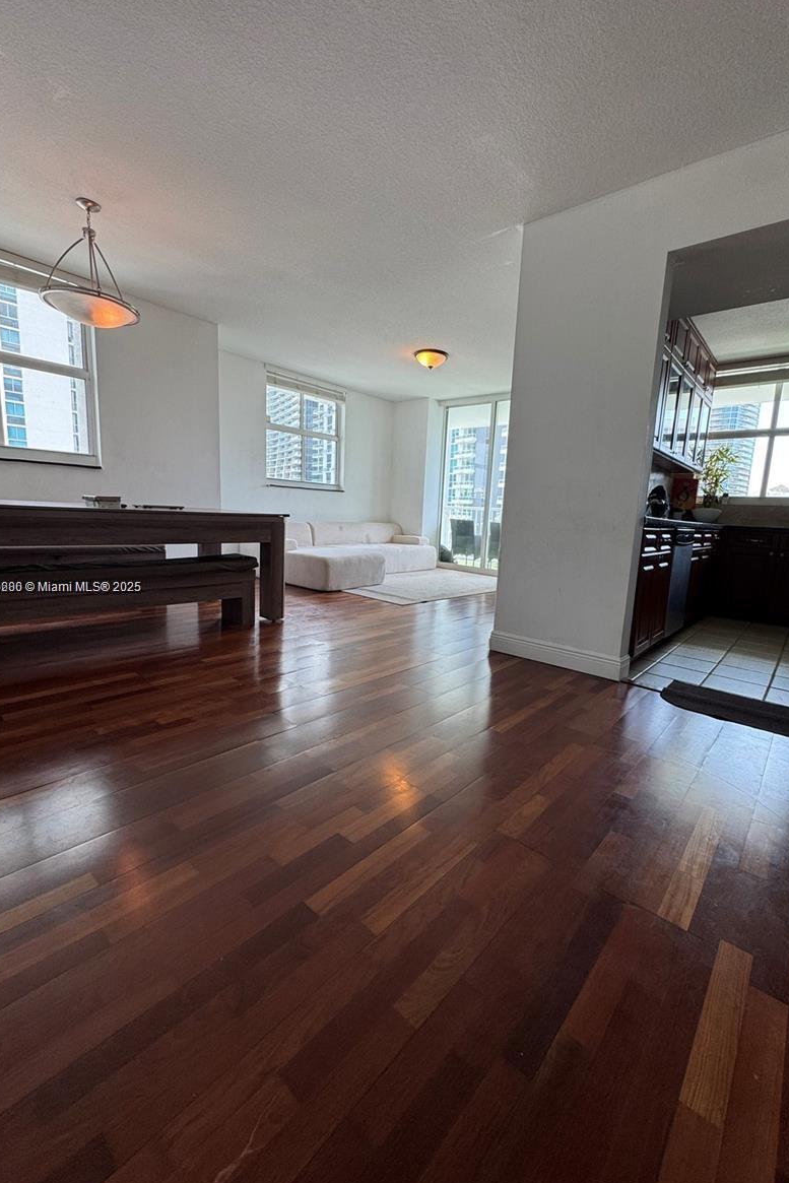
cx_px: 412
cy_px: 588
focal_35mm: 15
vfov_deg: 100.4
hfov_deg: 77.3
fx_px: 493
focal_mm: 2.22
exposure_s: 1/120
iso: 64
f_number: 2.2
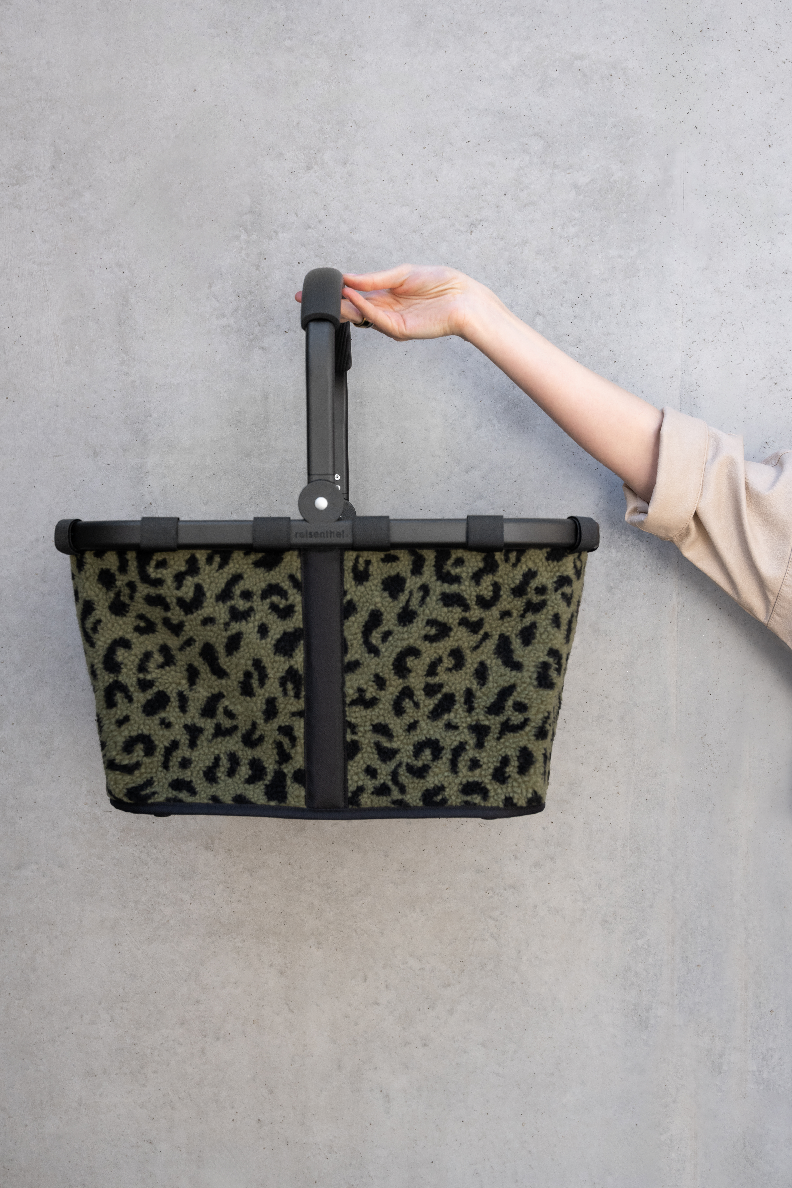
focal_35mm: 42
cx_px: 396
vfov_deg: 46.4
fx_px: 1386
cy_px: 594
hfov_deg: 31.9
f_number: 5.6
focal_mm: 42
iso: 400
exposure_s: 1/250
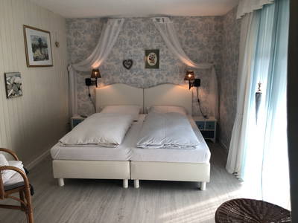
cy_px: 112
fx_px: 241
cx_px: 149
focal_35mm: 28
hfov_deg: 63.4
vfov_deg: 49.7
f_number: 1.8
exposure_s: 1/50
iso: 25
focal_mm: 3.99
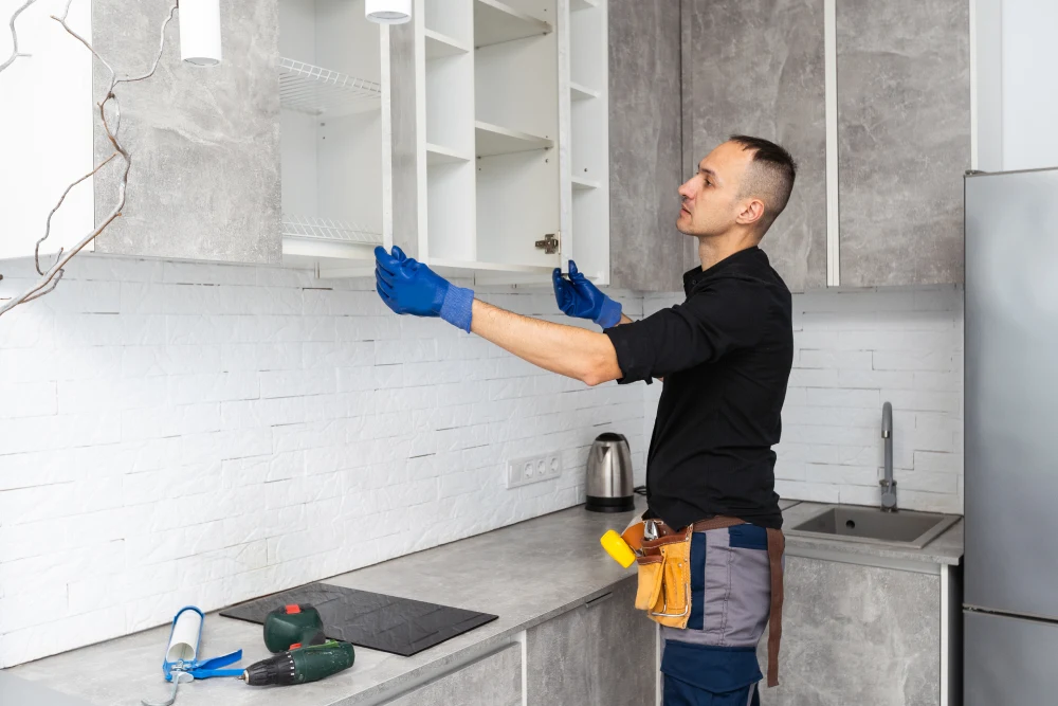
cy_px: 353
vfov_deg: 40.0
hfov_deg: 57.2
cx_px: 529
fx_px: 970
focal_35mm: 33
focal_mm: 33
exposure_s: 1/125
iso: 200
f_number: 4.5
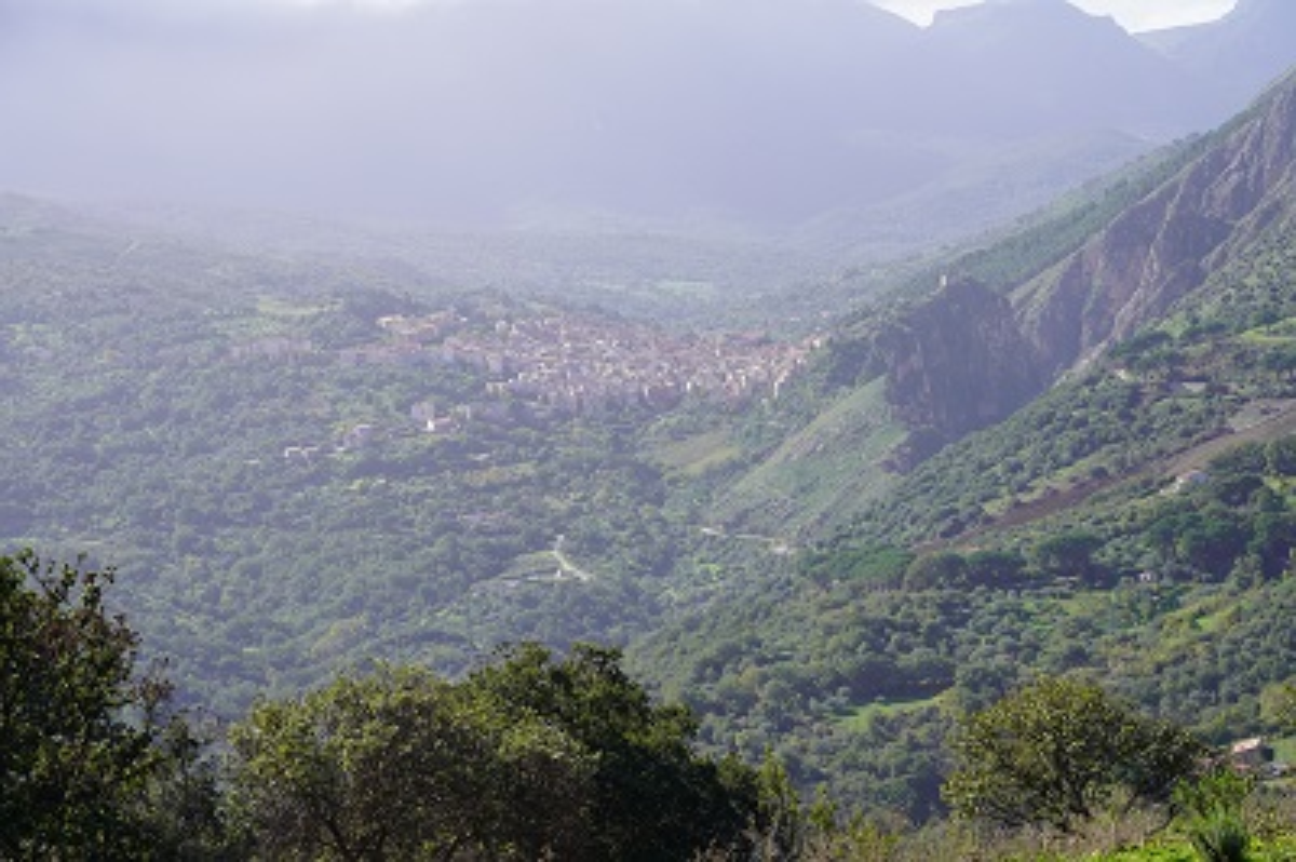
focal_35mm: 104
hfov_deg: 19.7
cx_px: 648
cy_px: 431
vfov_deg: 13.1
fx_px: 3741
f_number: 7.1
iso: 100
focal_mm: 104
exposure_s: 1/200
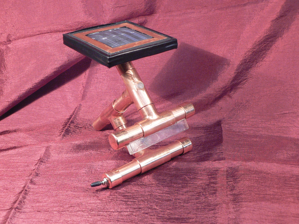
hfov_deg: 40.4
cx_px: 150
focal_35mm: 47
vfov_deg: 30.9
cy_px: 112
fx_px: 406
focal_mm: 8.1
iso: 200
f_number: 2.8
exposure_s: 1/15
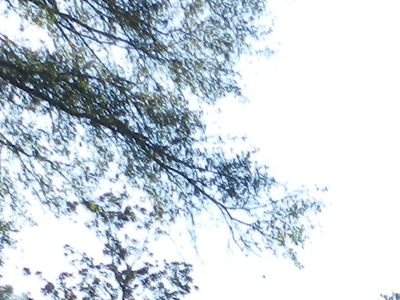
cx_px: 620
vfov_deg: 9.2
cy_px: 683
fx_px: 1699
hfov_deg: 12.7
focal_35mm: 147
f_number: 3.7
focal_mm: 5.6
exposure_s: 1/800
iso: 160
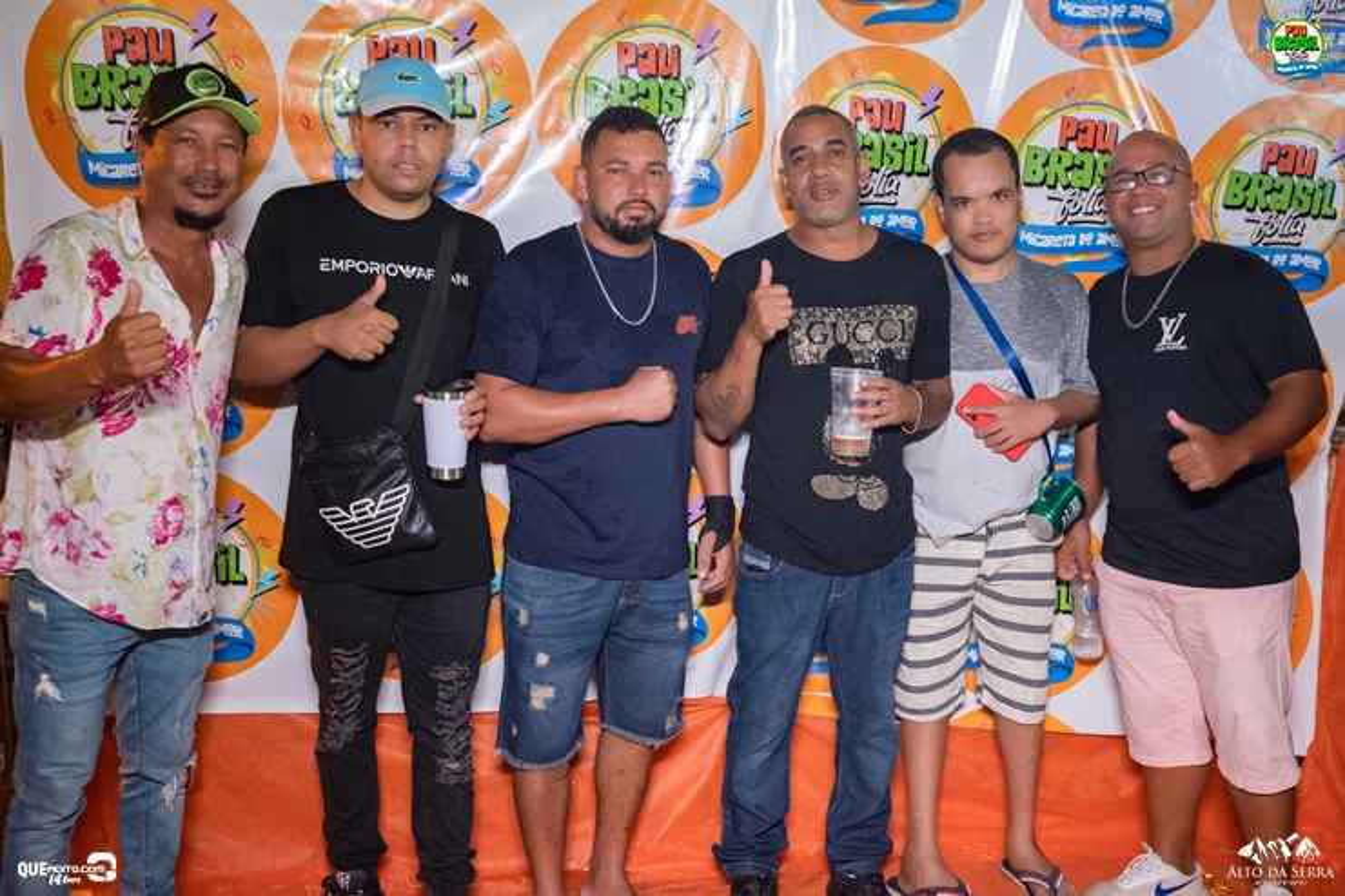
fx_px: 1345
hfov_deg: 53.1
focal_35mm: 36
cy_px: 448
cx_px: 672
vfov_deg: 36.9
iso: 2500
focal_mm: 24
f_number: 2.8
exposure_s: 1/100
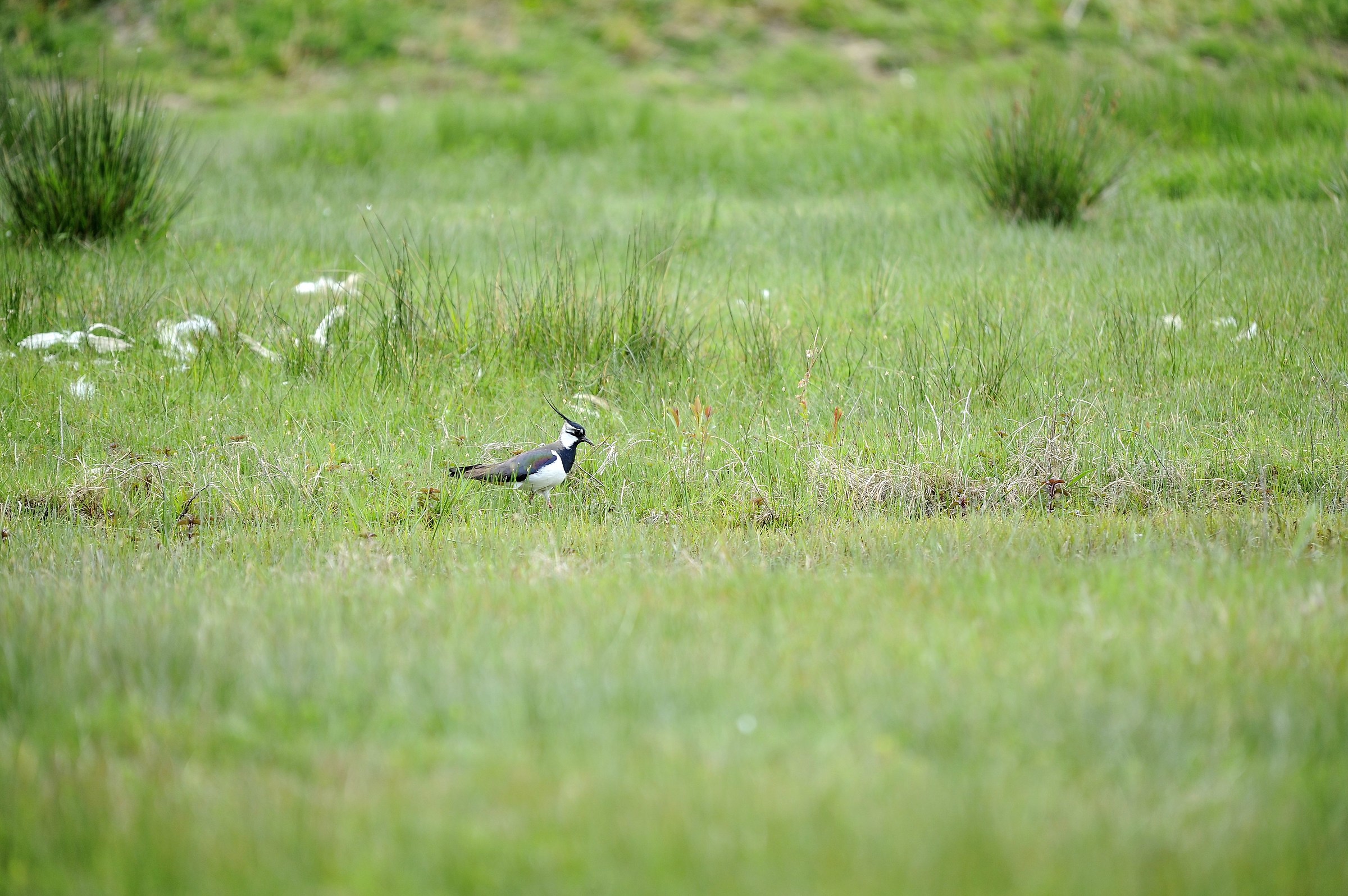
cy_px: 448
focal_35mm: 400
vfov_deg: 3.4
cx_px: 674
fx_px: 14965
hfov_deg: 5.2
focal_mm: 400
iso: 400
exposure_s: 1/160
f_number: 6.3
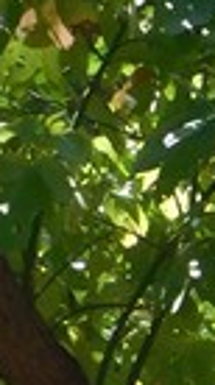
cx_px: 1284
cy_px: 996
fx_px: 12227
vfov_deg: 1.8
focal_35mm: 1199
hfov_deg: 1.0
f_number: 5.1
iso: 125
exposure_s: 1/40
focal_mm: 26.3
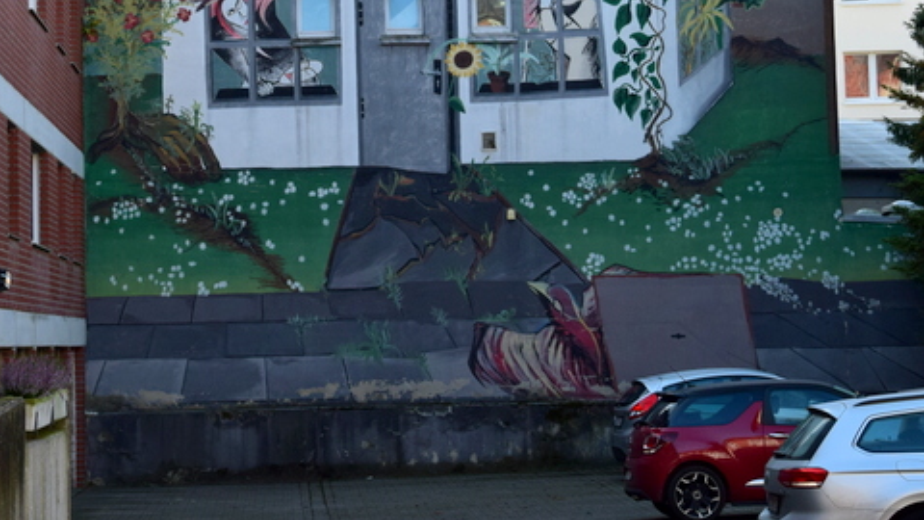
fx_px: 2888
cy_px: 48
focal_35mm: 118
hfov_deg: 18.2
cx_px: 402
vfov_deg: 10.2
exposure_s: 1/200
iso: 400
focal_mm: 45
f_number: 10
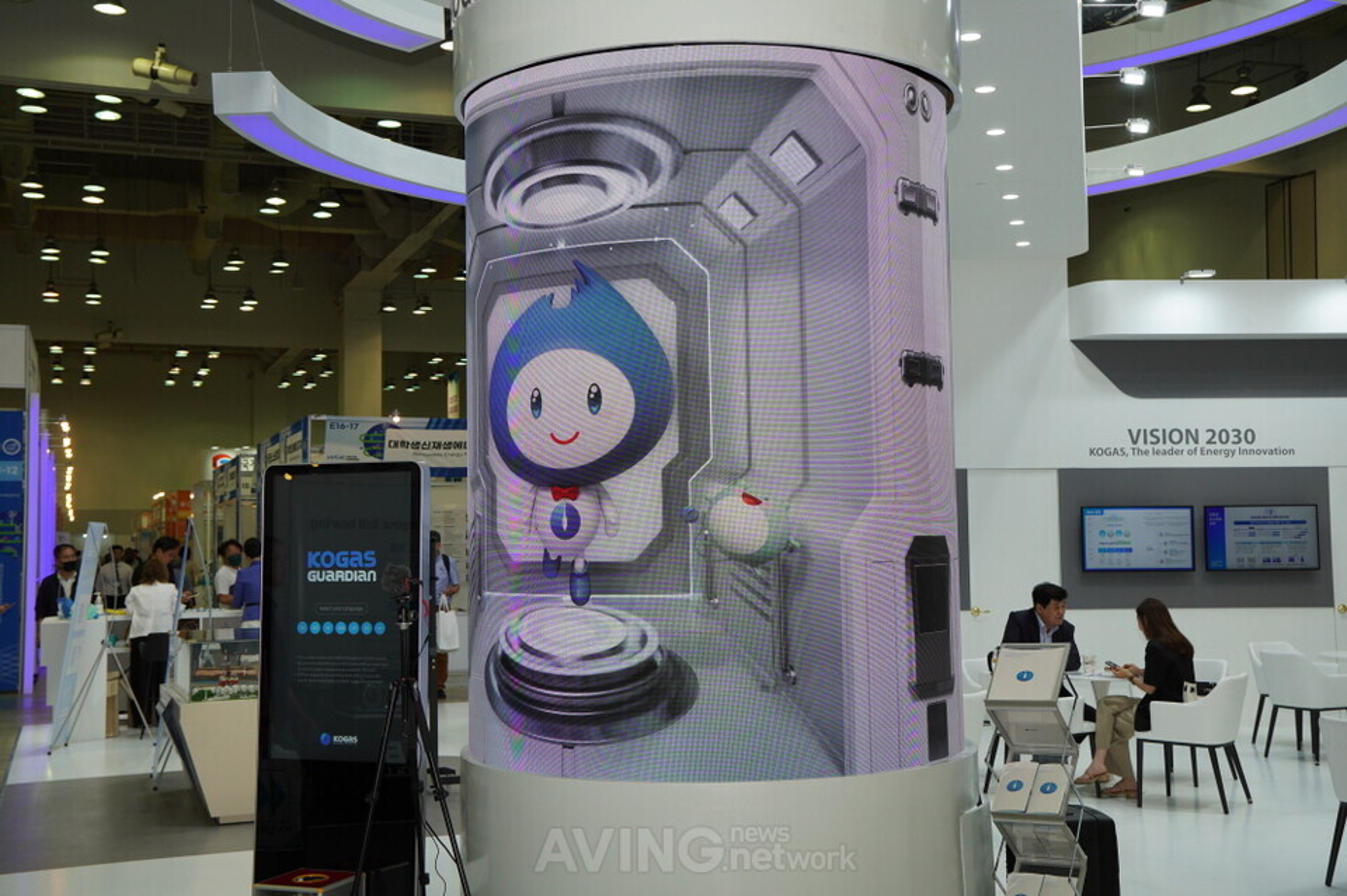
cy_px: 448
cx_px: 674
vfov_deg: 31.9
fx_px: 1571
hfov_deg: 46.4
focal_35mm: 42
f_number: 4
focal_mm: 28
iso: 160
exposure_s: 1/160
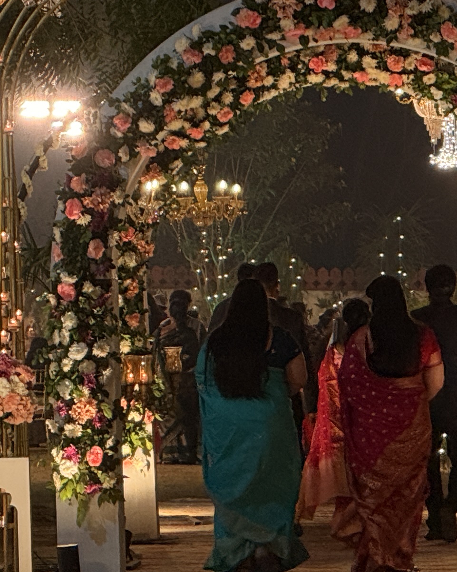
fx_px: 6647
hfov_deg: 3.9
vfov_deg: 4.9
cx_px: 358
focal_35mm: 393
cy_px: 328
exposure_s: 1/100
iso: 160
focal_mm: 15.66
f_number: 2.8
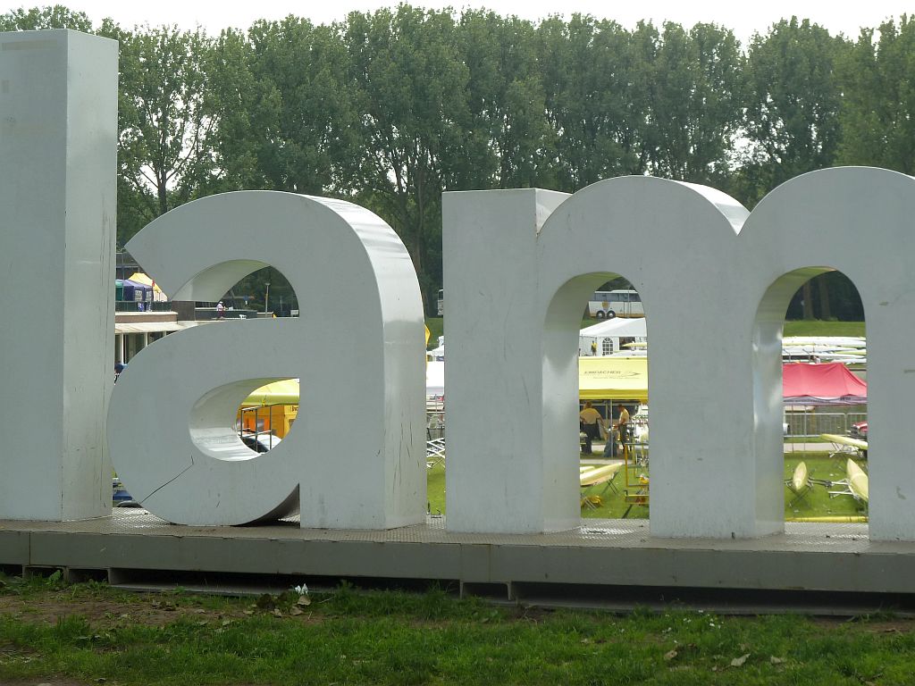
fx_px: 2379
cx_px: 458
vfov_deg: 16.4
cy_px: 343
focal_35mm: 90
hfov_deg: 21.8
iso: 80
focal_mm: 14.7
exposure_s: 1/200
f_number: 4.3
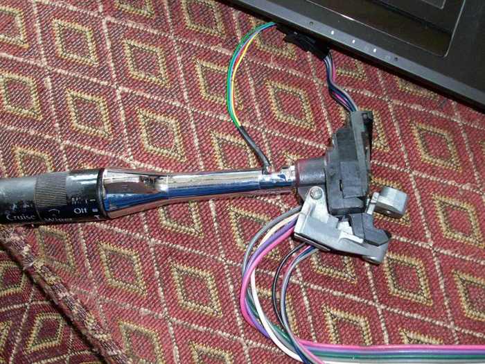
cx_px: 242
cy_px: 182
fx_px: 588
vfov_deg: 34.3
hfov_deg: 44.8
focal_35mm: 42
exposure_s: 1/65.1
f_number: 3.2
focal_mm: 7.1
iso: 160
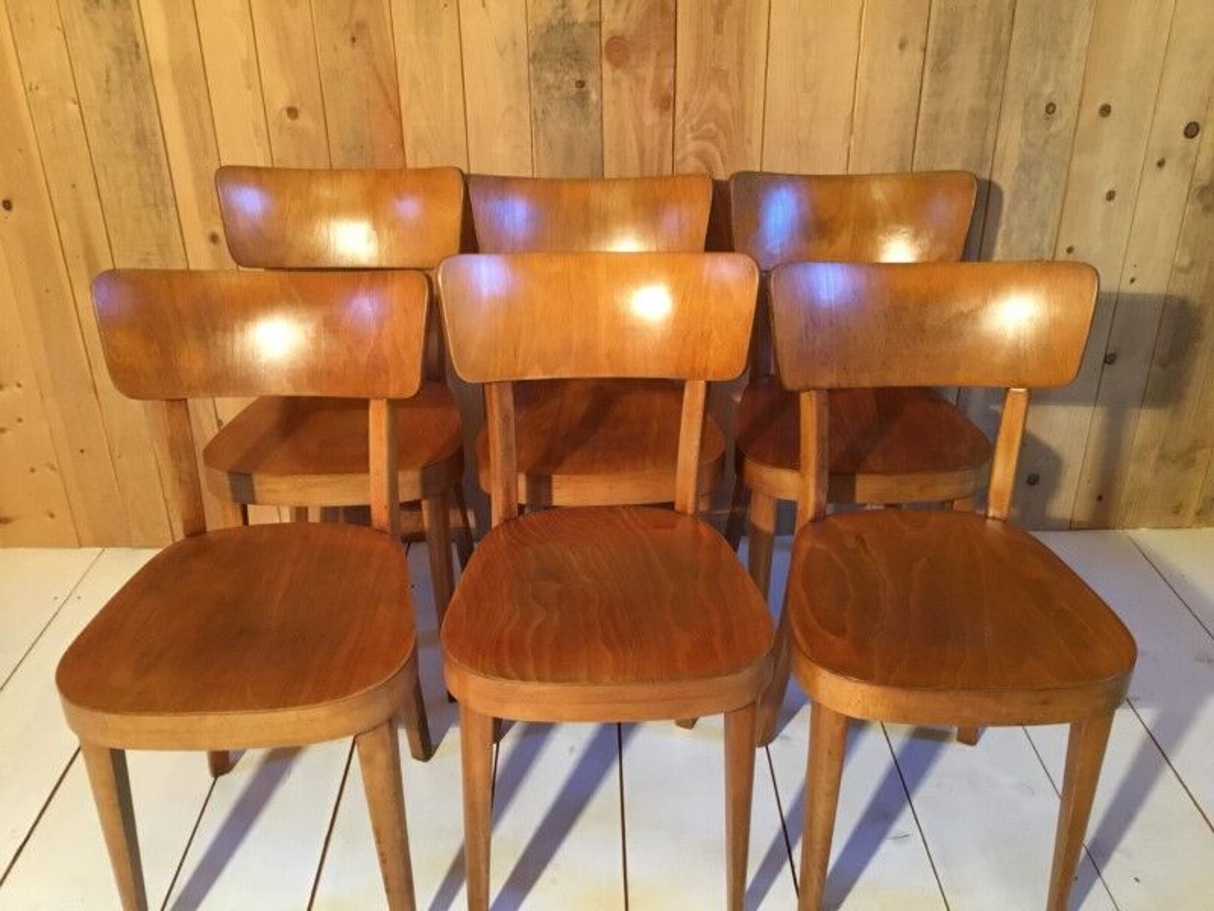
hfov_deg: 58.4
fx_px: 1087
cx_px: 607
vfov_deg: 45.4
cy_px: 456
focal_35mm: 31
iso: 200
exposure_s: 1/25
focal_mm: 3.3
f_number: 2.4
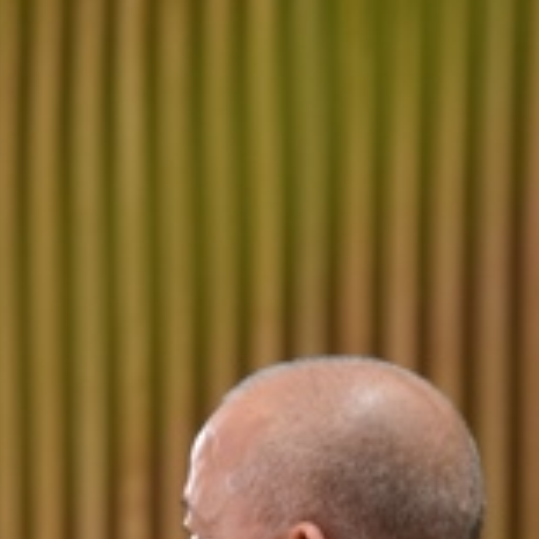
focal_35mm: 428
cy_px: 609
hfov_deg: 4.1
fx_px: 7540
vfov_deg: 4.1
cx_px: -3
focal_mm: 120
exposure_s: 1/125
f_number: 4.5
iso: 1250
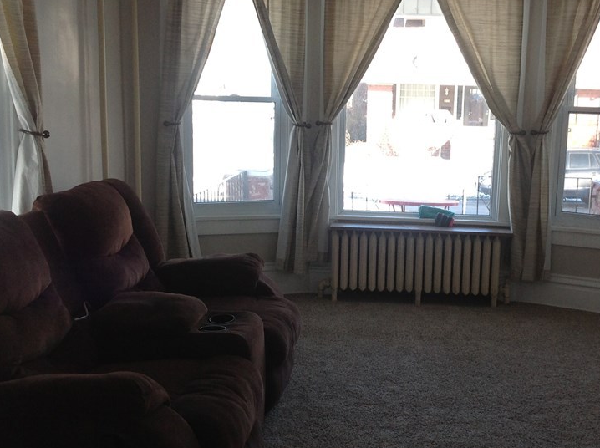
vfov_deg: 29.0
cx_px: 373
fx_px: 865
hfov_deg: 38.0
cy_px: 219
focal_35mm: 50
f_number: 2.4
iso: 80
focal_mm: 4.28
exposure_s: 1/120
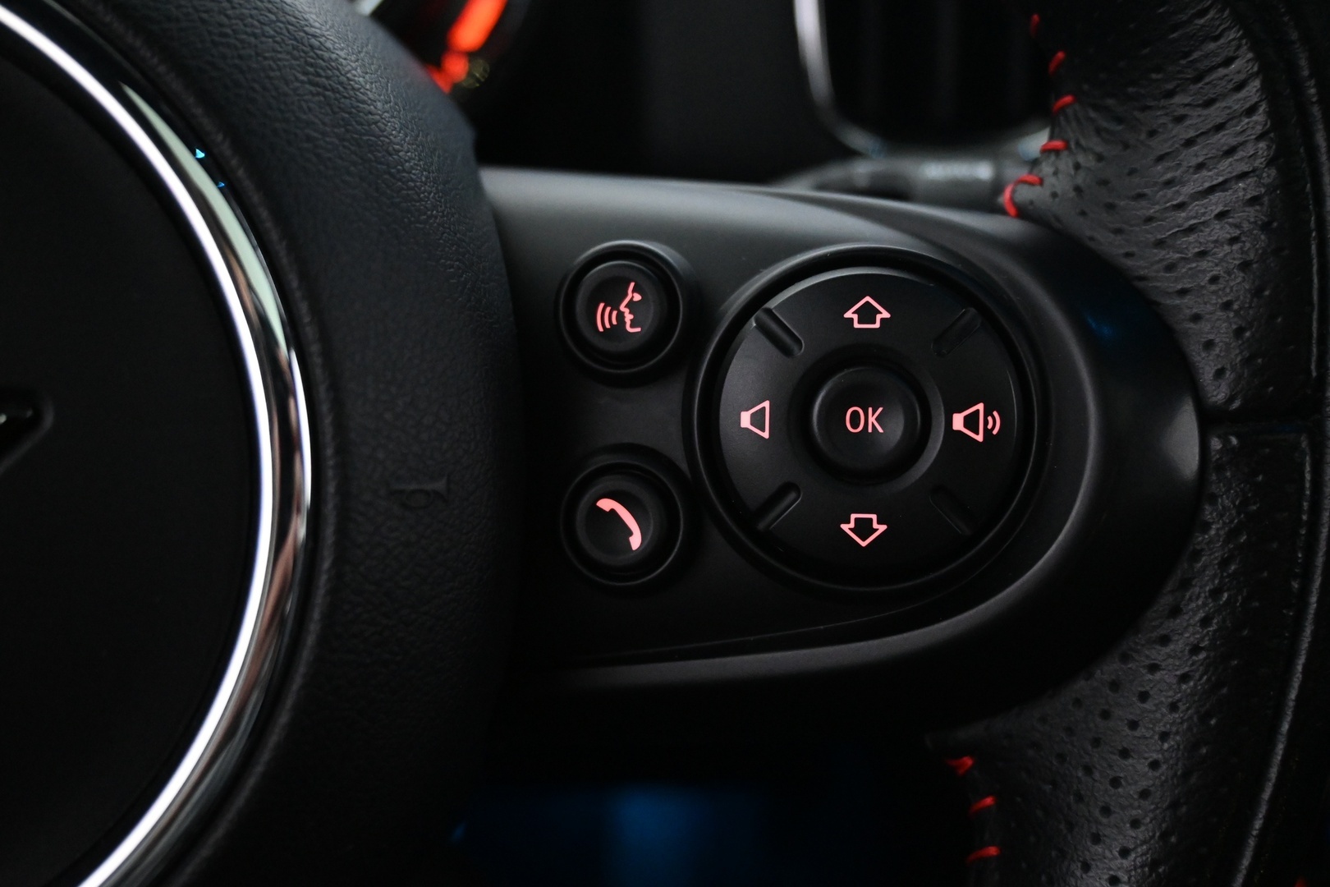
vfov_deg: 39.1
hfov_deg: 56.1
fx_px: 1247
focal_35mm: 34
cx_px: 665
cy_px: 444
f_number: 4
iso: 5000
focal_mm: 22.5
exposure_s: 1/40
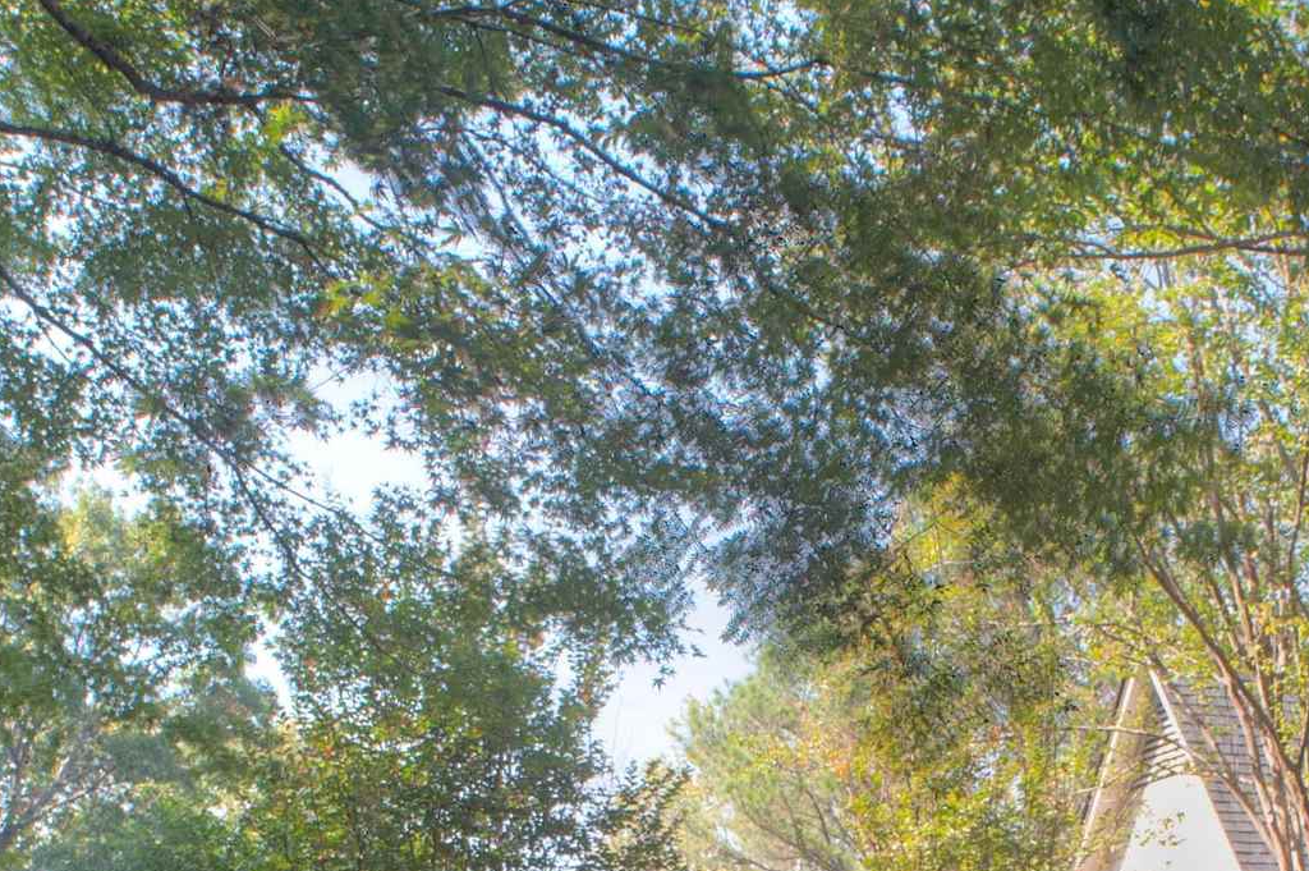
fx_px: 2180
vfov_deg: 20.5
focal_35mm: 60
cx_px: 850
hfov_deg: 33.2
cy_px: 1154
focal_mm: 20
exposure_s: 1/160
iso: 400
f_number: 8
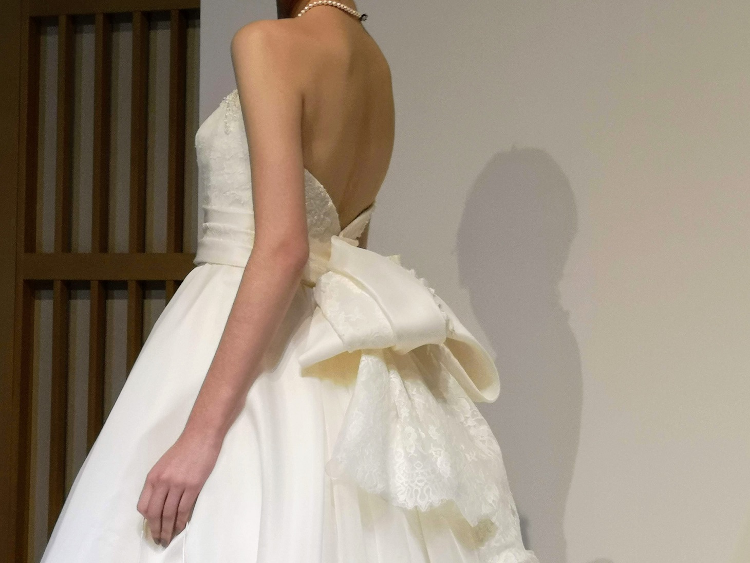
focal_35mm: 183
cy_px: 282
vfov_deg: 8.1
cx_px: 375
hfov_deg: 10.8
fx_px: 3965
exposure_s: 1/60
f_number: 2.4
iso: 125
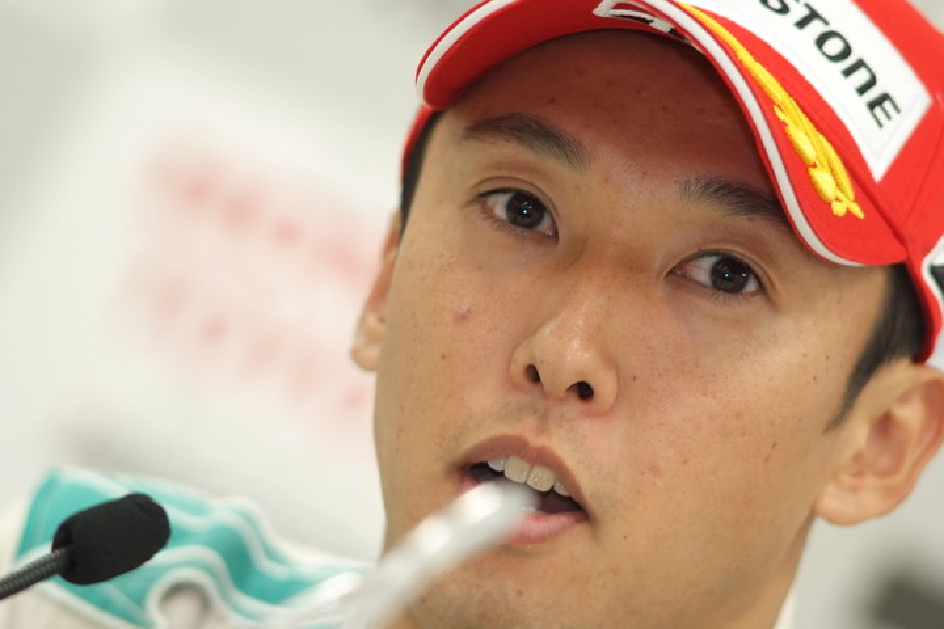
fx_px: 7079
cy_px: 314
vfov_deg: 5.1
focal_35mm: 270
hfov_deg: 7.6
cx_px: 472
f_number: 2.8
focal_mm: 180
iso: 800
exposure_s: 1/125
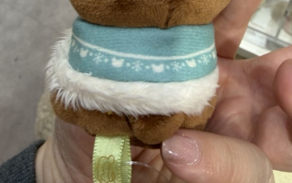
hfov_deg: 50.3
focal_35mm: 39
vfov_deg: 30.5
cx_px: 161
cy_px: 0
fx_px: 310
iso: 80
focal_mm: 2.22
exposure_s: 1/100
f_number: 2.2
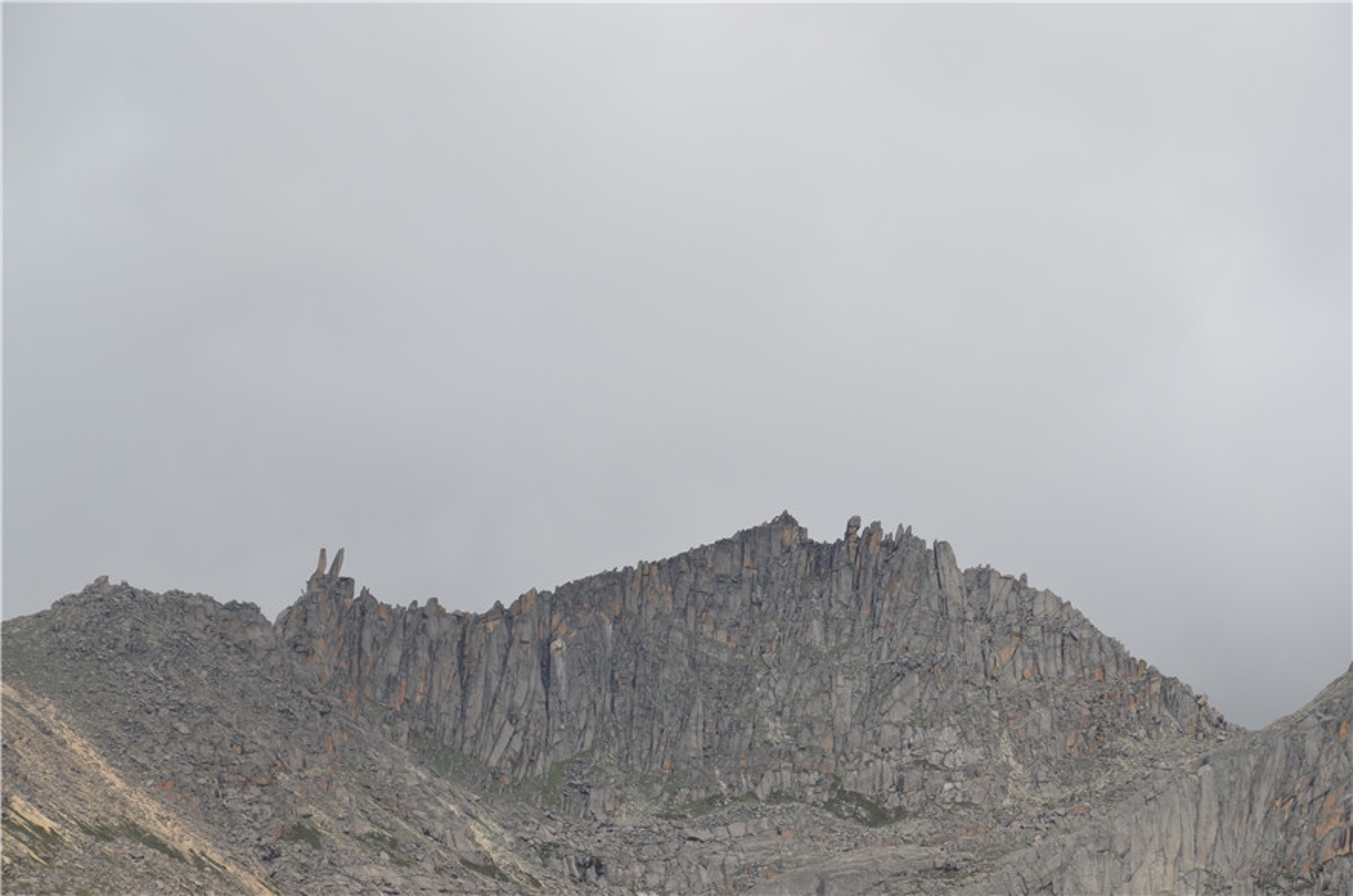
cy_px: 448
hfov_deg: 13.1
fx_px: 5908
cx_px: 676
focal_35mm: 158
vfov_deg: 8.7
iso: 200
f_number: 9
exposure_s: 1/400
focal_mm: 105
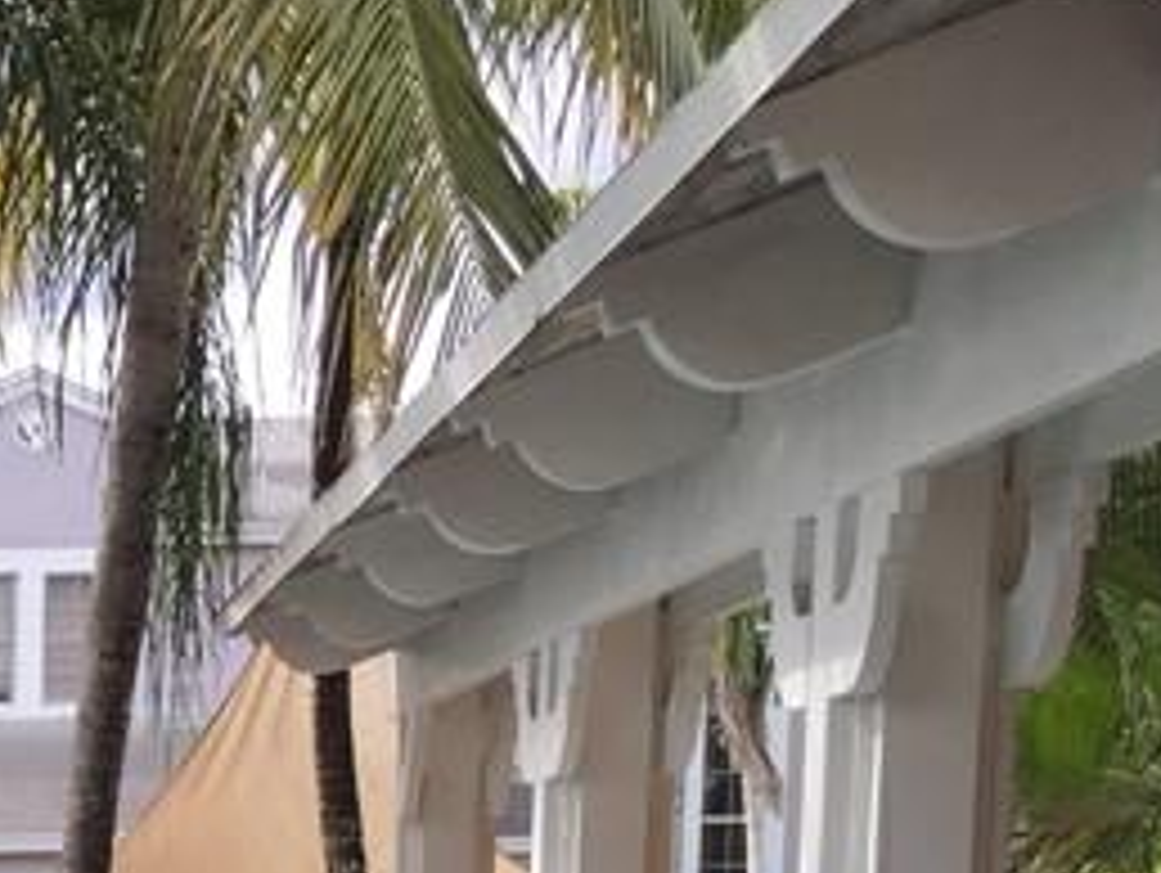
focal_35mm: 115
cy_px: 1701
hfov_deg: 15.6
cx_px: -657
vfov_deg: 11.7
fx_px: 3861
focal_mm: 4.15
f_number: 2.2
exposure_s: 1/760
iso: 32
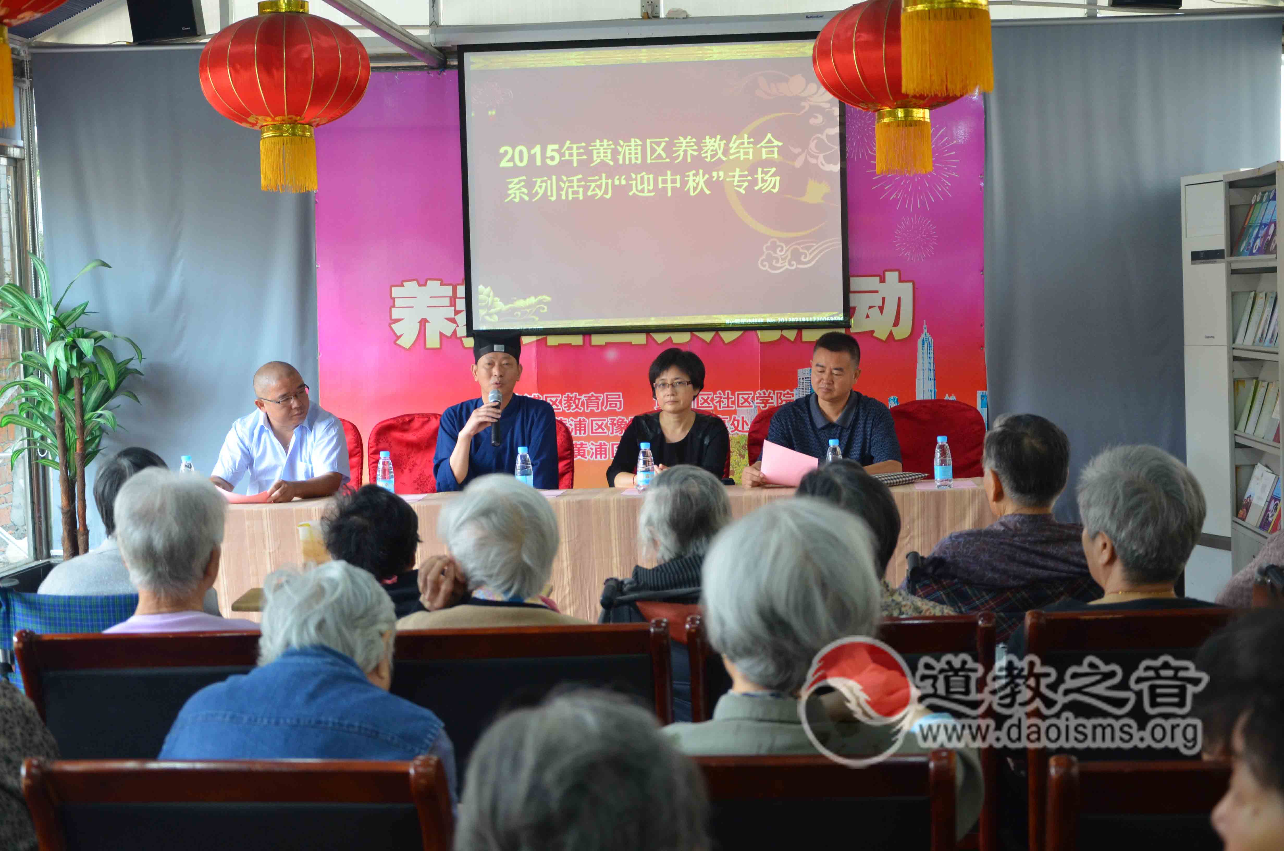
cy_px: 426
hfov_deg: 35.1
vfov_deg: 23.7
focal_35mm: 57
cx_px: 642
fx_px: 2029
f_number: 4.5
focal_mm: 38
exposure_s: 1/50
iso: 800
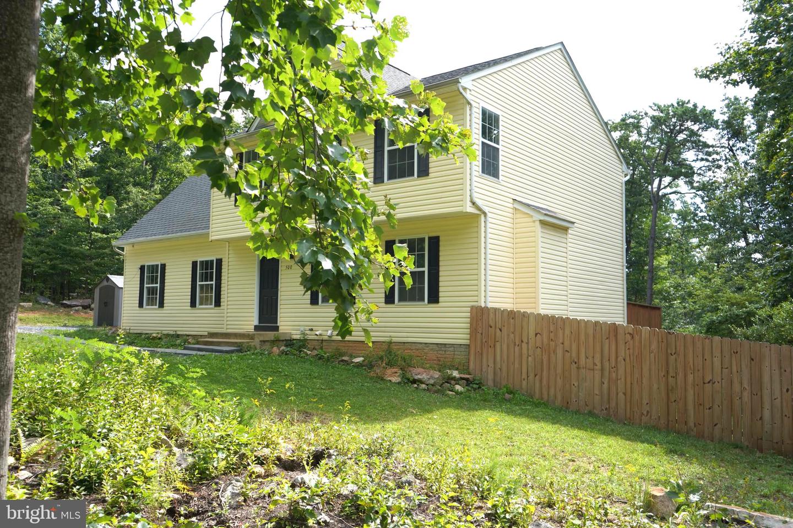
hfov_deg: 63.7
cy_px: 264
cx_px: 396
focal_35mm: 29
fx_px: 639
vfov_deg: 45.0
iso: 100
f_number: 4.5
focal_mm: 29
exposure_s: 1/320
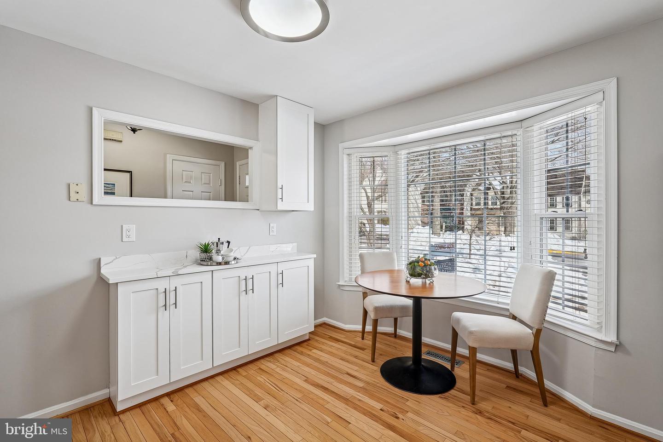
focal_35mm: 16
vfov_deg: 73.8
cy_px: 221
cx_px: 332
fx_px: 295
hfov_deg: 96.7
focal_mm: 16
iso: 100
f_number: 8
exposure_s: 1/10
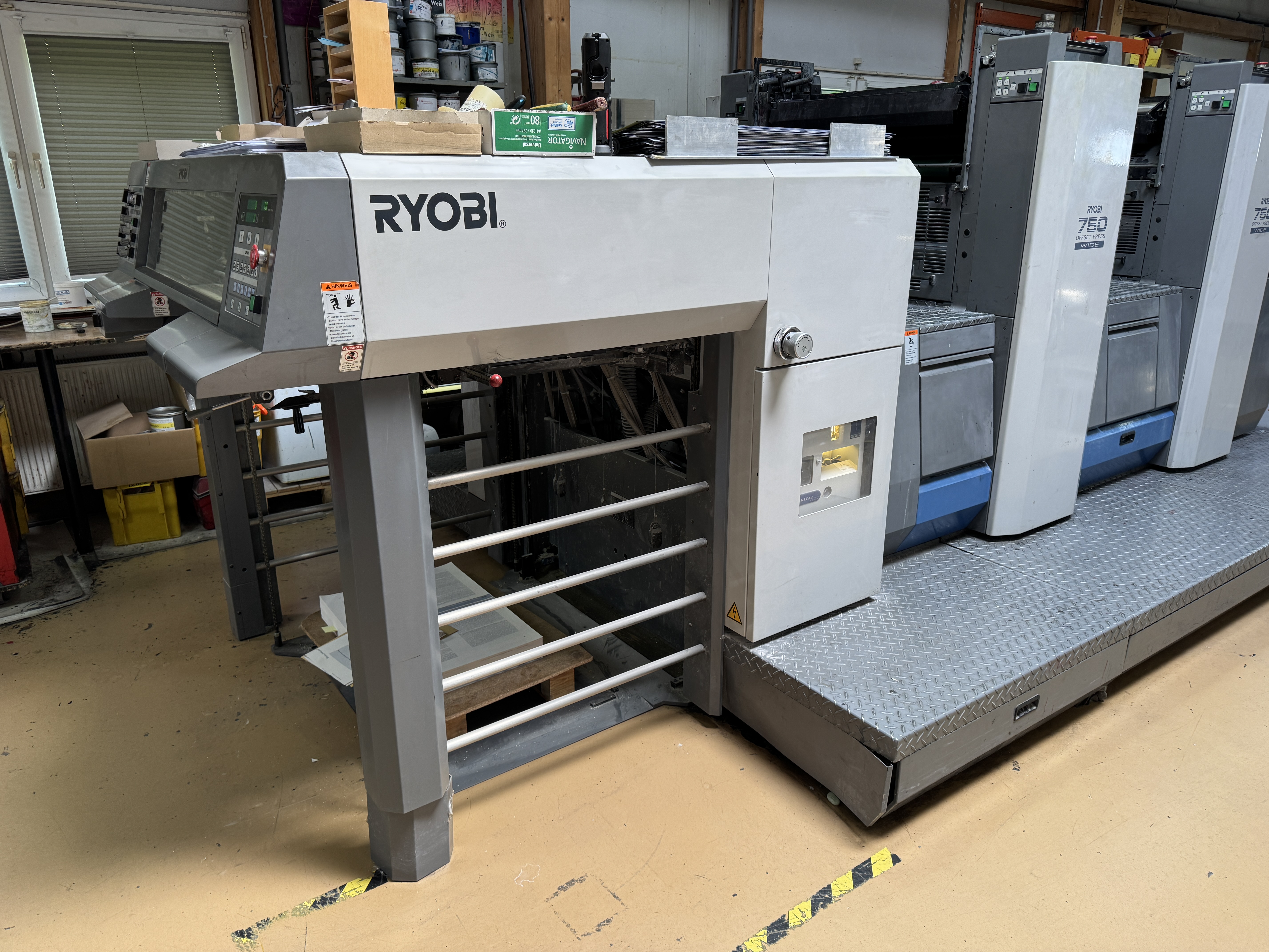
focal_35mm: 24
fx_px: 880
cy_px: 476
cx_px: 634
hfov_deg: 71.6
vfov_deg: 56.8
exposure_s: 1/100
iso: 125
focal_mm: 6.76
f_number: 1.78
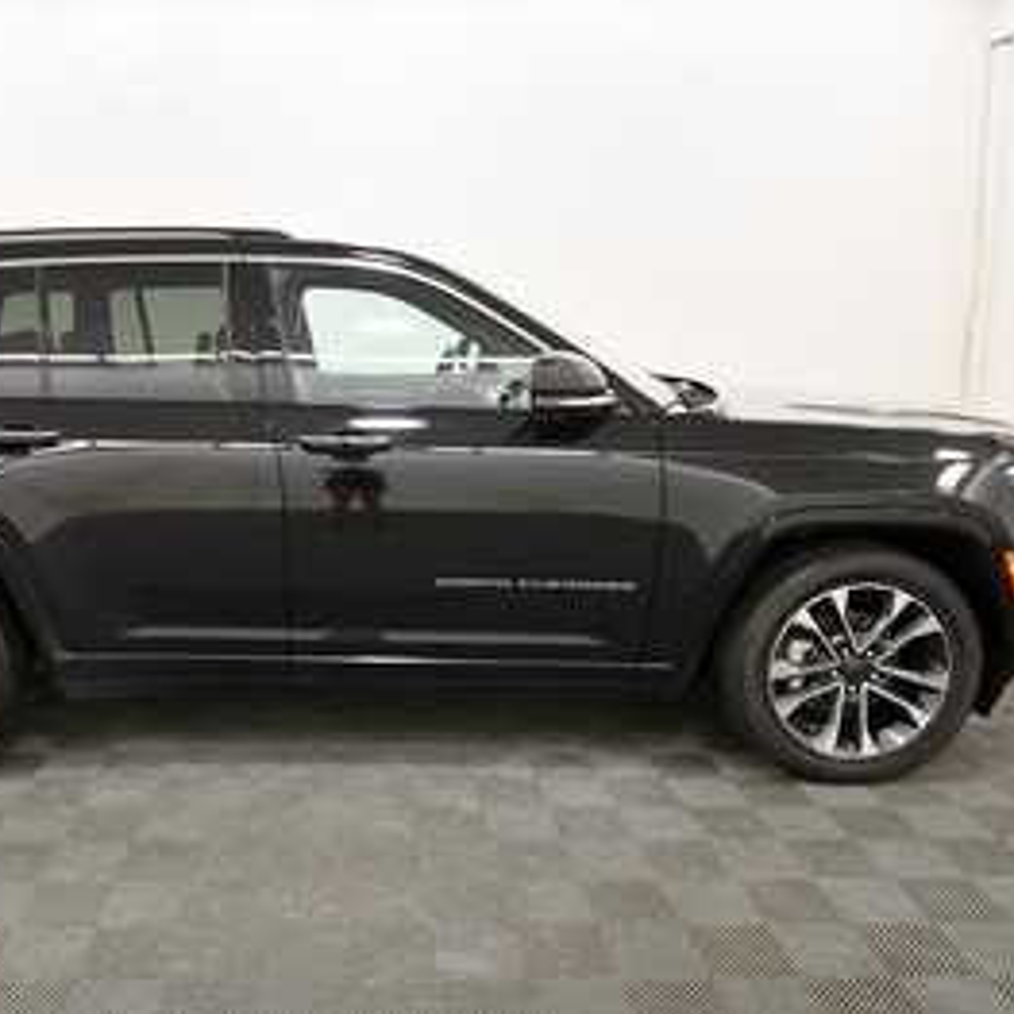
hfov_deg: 51.6
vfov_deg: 52.5
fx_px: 1027
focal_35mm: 31
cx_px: 343
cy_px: 507
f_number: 5.3
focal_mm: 16
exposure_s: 1/125
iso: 1250
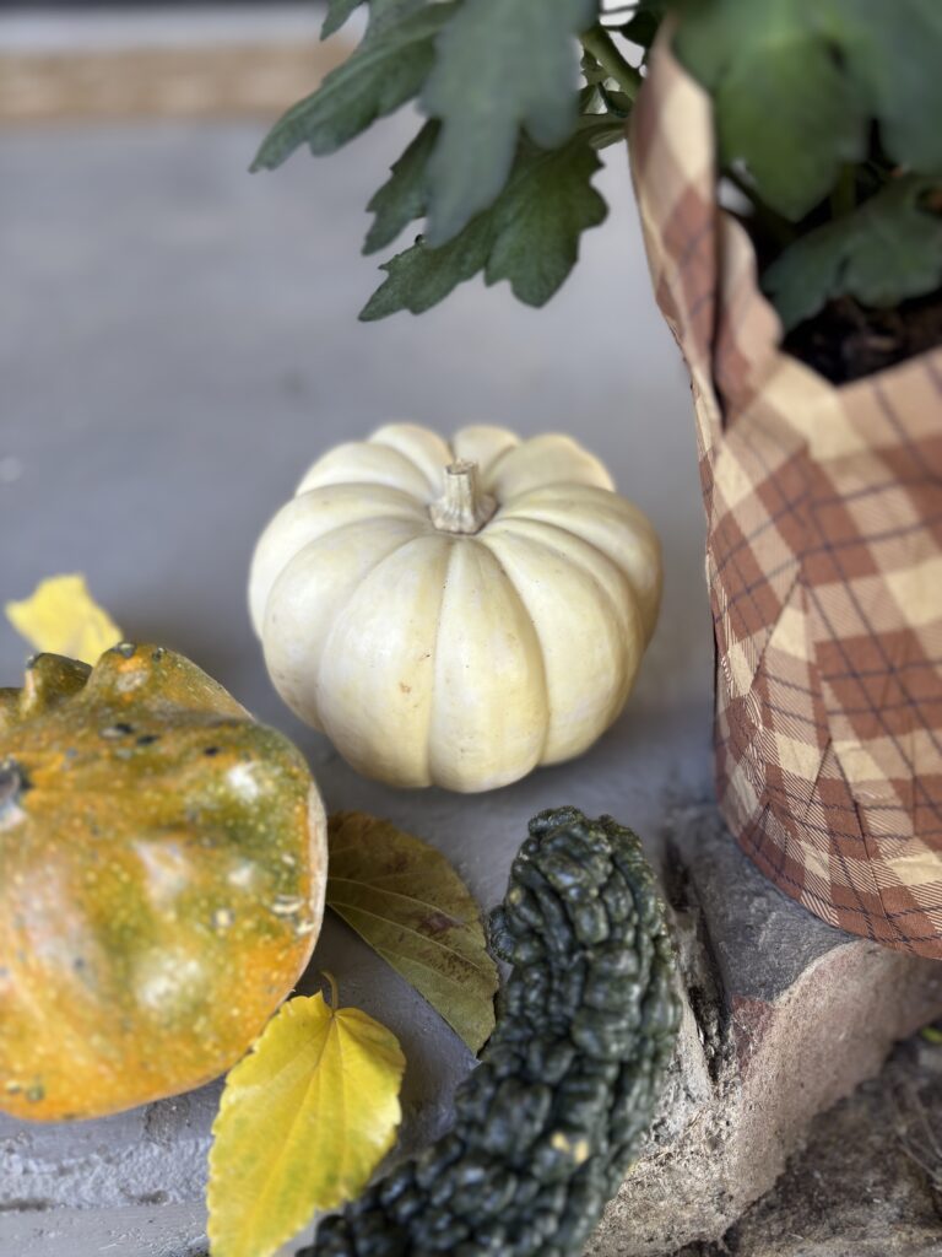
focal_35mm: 26
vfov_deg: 67.3
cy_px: 628
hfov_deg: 53.1
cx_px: 471
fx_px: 943
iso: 40
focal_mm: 5.96
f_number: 1.6
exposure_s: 1/122
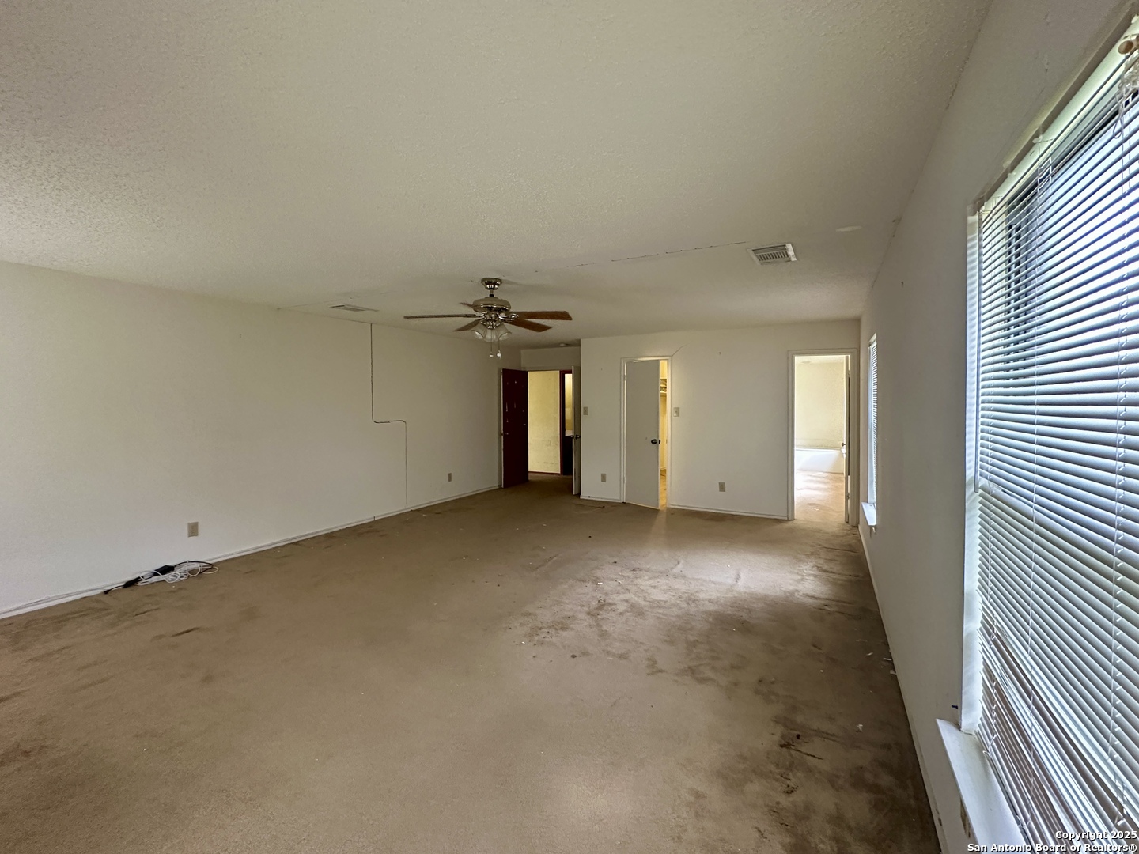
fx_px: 461
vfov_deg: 85.7
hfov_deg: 102.1
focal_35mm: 14
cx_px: 570
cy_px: 427
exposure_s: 1/60
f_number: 2.2
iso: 400
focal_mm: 2.22
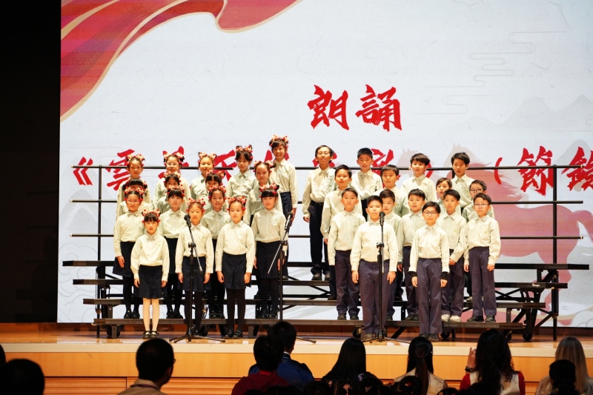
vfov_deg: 10.4
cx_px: 296
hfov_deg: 15.6
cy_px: 198
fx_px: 2161
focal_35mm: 131
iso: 2500
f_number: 6.3
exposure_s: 1/160
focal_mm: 131.2
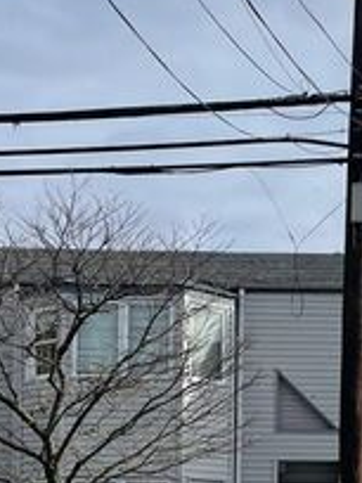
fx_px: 1185
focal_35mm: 85
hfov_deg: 17.2
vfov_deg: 22.3
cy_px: 461
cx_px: 312
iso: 32
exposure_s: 1/4132
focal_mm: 4.2
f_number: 1.6
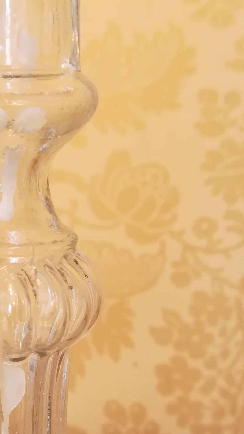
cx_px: 48
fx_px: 610
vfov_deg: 38.3
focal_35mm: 53
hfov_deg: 22.3
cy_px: 320
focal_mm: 3.83
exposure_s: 1/33.3
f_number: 2.2
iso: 250
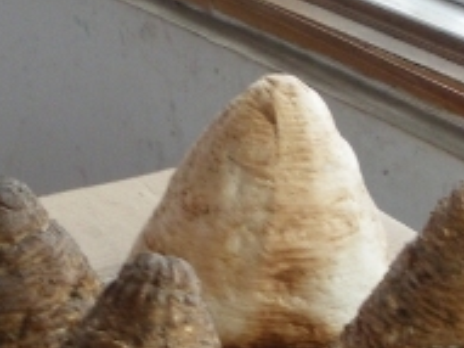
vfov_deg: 13.0
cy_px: 314
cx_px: 270
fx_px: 1514
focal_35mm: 113
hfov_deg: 17.4
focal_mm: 6.3
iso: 200
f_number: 3.5
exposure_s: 1/50
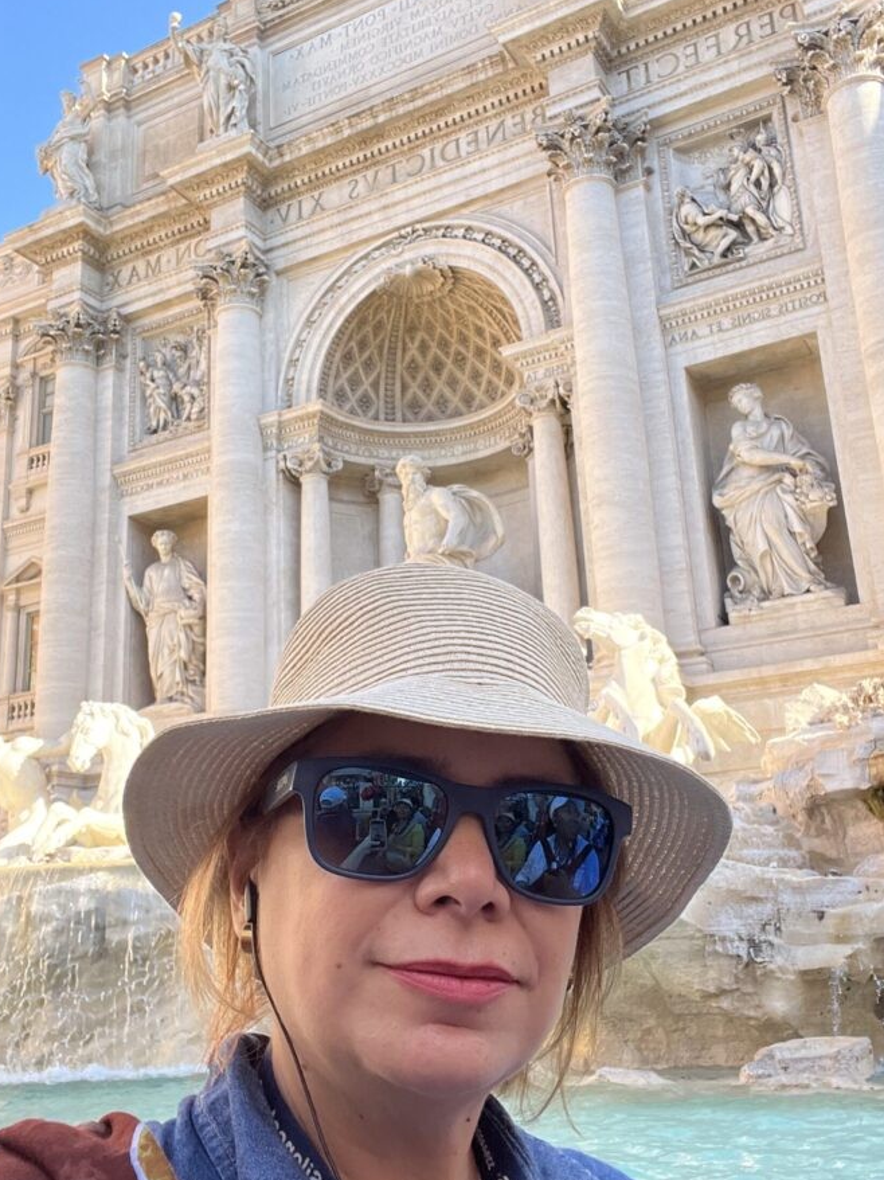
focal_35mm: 35
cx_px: 412
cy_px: 566
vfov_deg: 52.6
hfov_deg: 40.7
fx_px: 1192
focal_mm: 2.71
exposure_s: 1/172
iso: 32
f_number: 2.2
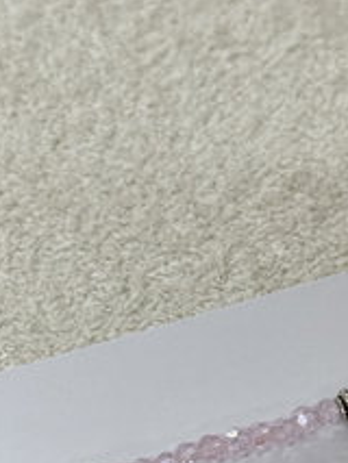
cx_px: 213
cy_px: 403
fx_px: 1607
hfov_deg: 12.4
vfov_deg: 16.2
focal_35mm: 120
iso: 125
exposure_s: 1/50
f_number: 1.78
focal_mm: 6.76
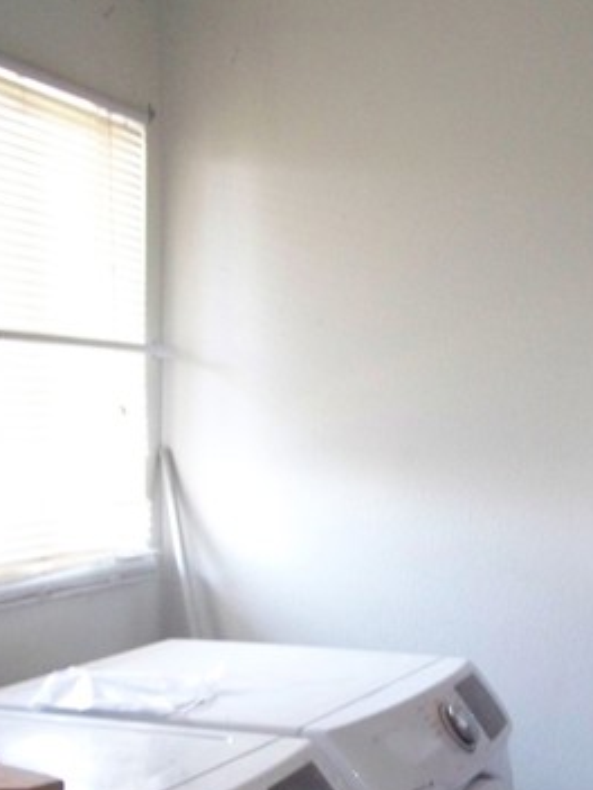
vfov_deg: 31.5
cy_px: 606
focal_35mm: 60
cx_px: 454
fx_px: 1370
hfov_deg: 24.1
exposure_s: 1/30
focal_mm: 5.85
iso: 500
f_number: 2.8
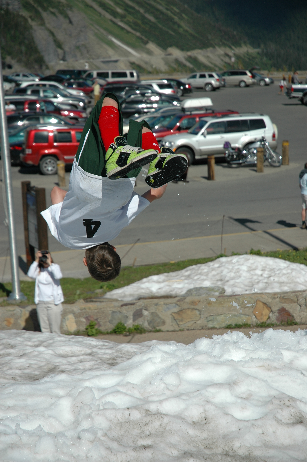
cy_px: 231
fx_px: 1346
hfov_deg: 13.0
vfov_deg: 19.5
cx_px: 154
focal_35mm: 105
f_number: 5
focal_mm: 70
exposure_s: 1/2000
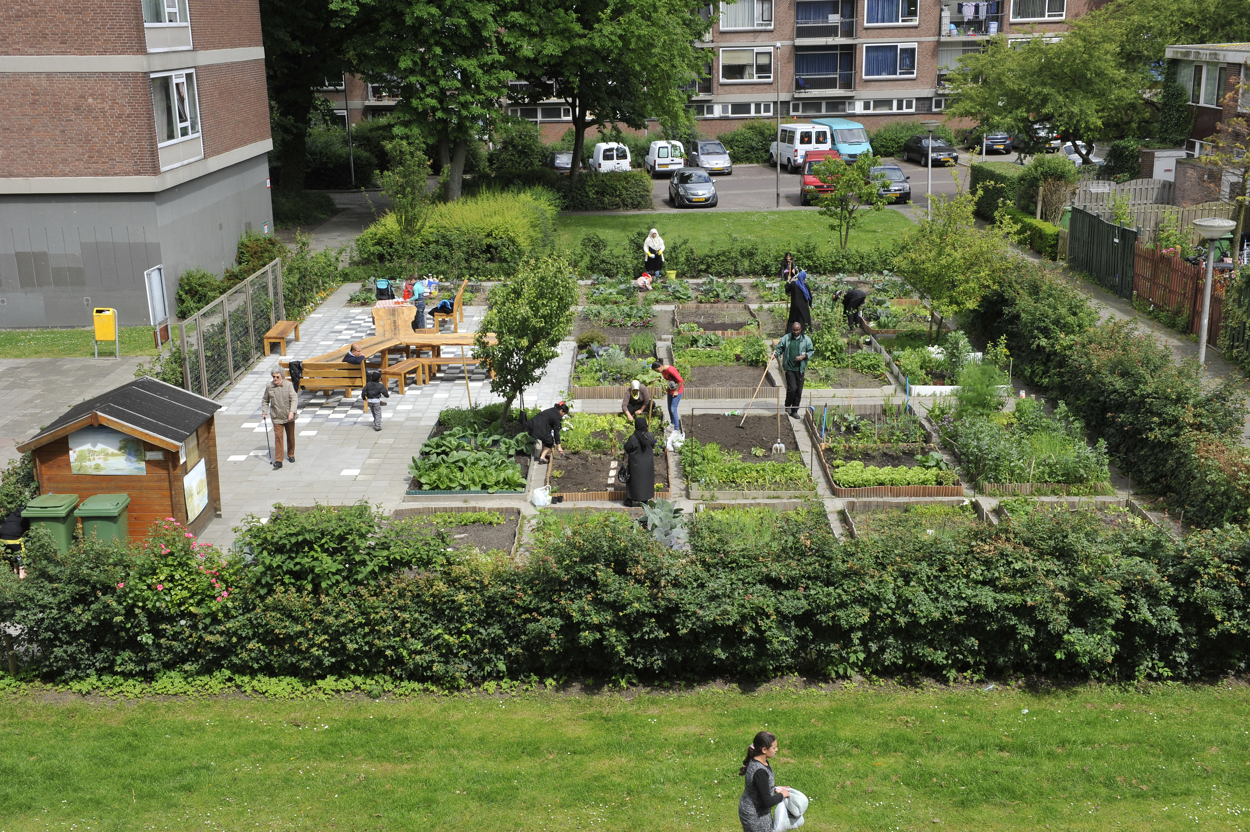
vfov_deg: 31.9
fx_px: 1457
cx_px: 625
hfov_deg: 46.4
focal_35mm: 42
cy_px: 416
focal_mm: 42
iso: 1000
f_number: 13
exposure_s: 1/640
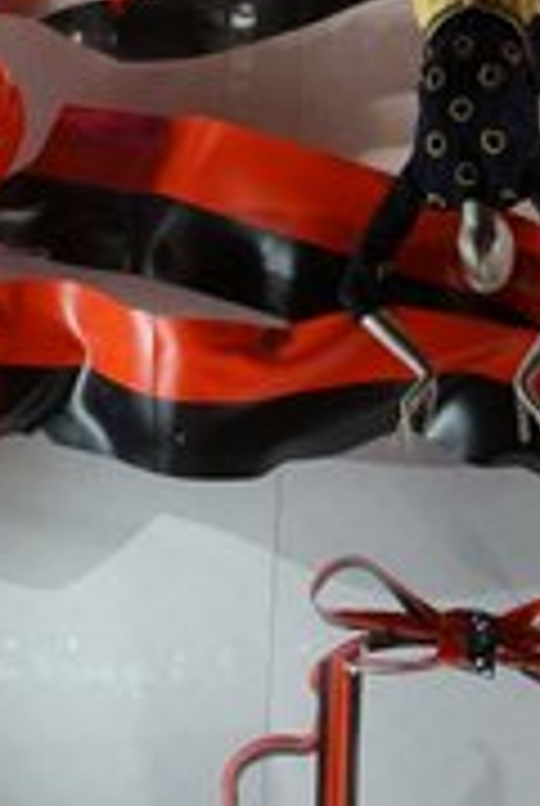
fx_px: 2286
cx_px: 515
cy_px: 194
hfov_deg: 13.3
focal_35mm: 102
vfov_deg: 19.8
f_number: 4
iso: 1250
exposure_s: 1/160
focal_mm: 38
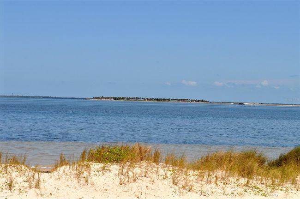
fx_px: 686
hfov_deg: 24.7
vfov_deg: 16.5
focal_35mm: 82
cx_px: 150
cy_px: 100
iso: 200
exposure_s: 1/400
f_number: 10
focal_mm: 55
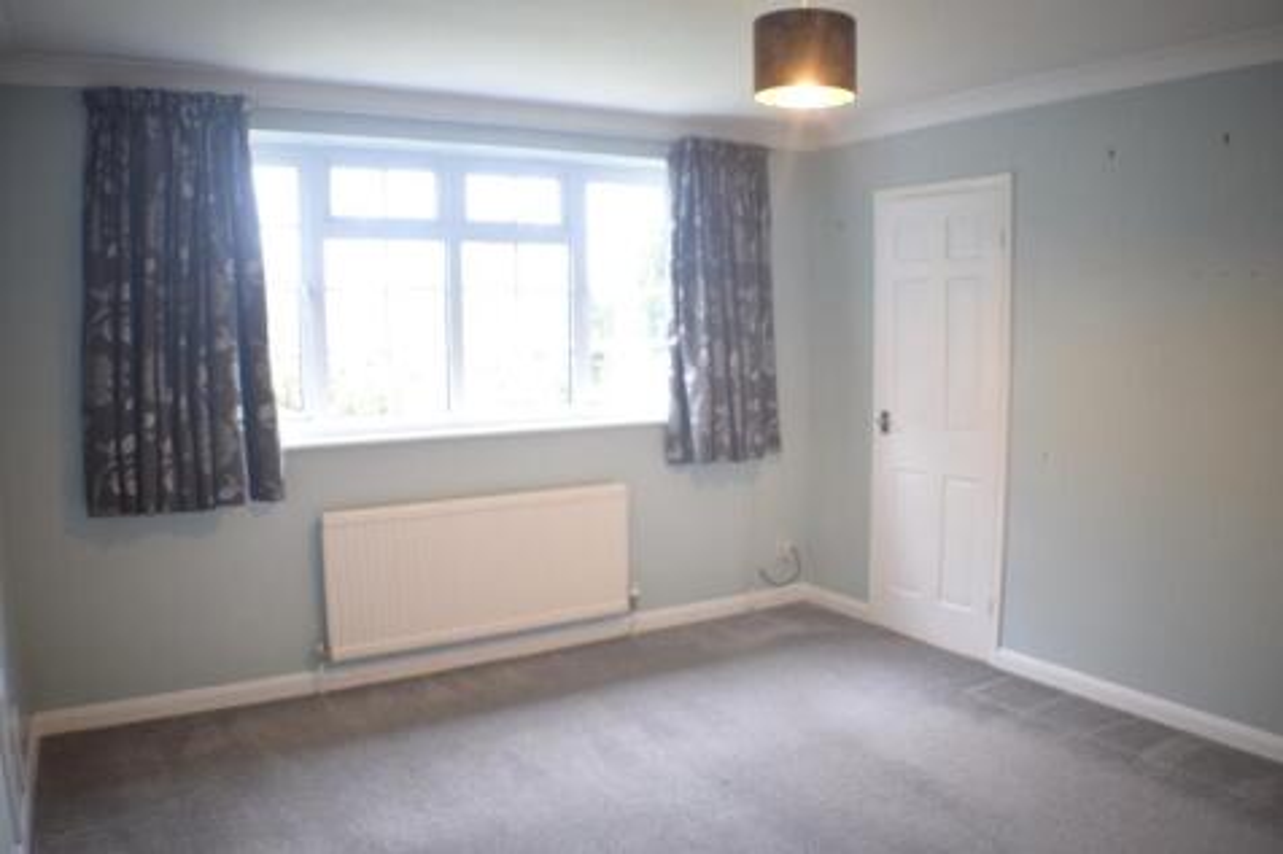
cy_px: 427
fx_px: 1229
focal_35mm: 34
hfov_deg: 55.1
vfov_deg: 38.3
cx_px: 642
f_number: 3.8
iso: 400
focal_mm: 23
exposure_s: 1/10
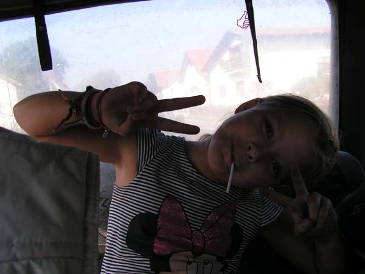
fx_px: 401
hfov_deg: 49.0
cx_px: 182
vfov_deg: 37.7
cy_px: 137
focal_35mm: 38
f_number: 5
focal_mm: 5.8
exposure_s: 1/160
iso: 50
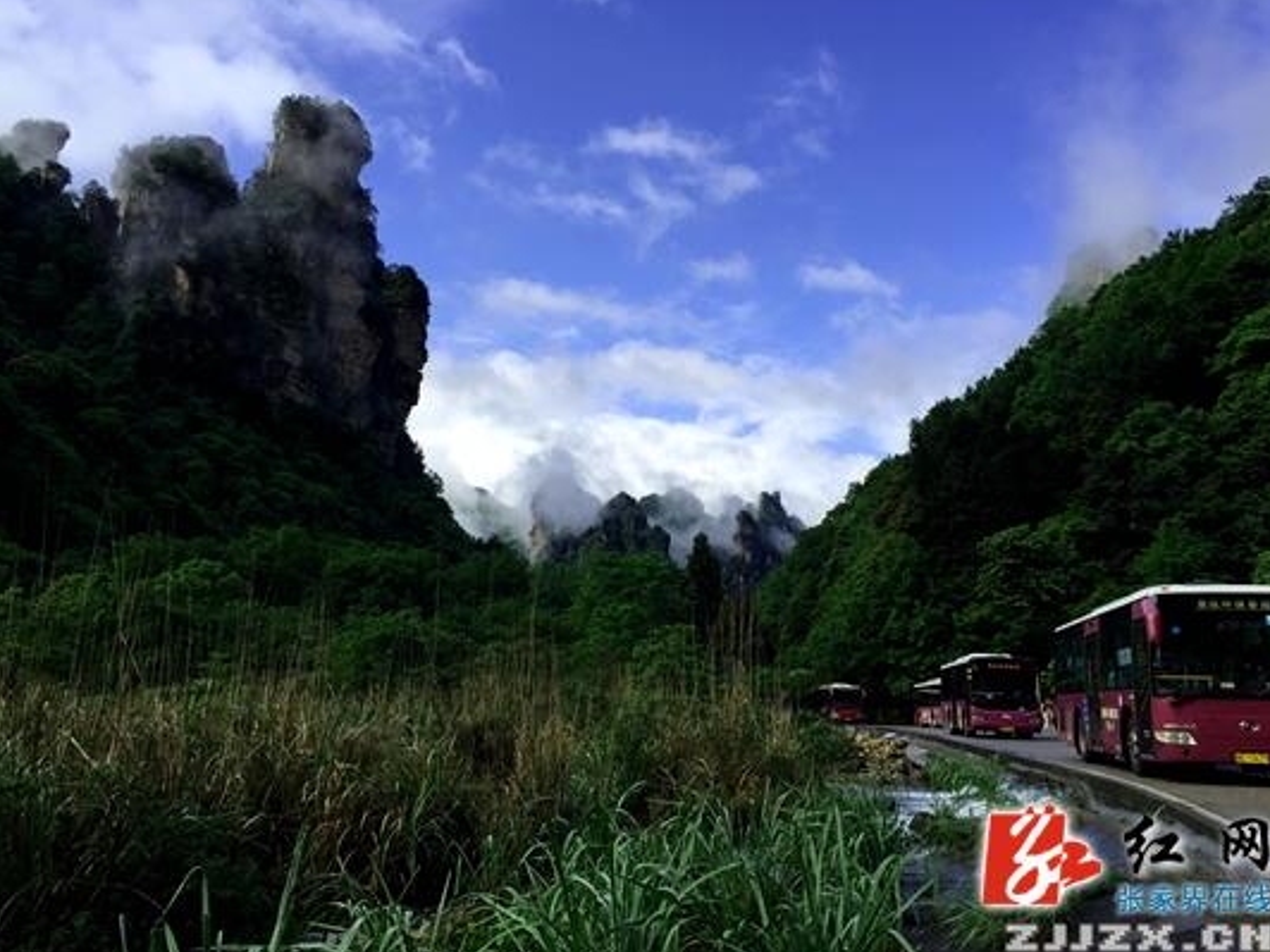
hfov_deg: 60.0
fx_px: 1101
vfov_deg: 46.8
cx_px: 654
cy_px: 469
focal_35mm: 30
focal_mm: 4.15
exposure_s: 1/1364
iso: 32
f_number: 2.2
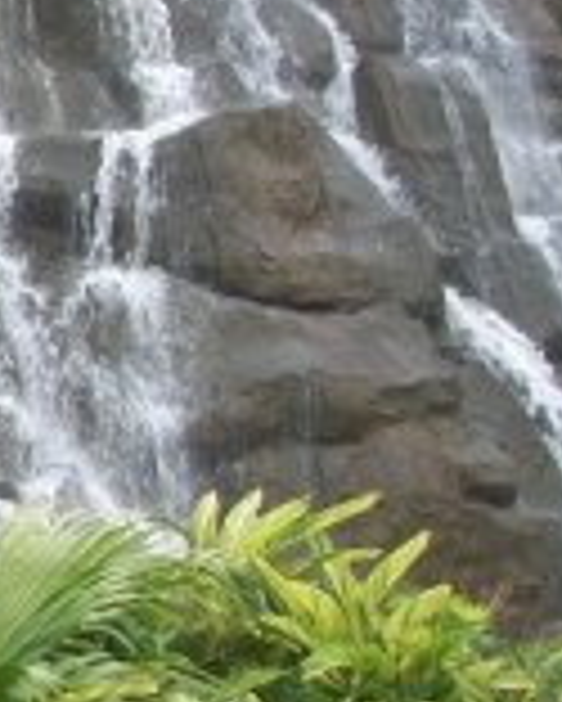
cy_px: 232
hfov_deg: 9.6
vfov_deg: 13.1
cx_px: -643
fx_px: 3053
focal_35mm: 147
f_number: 3.1
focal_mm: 6.3
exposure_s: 1/125
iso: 126
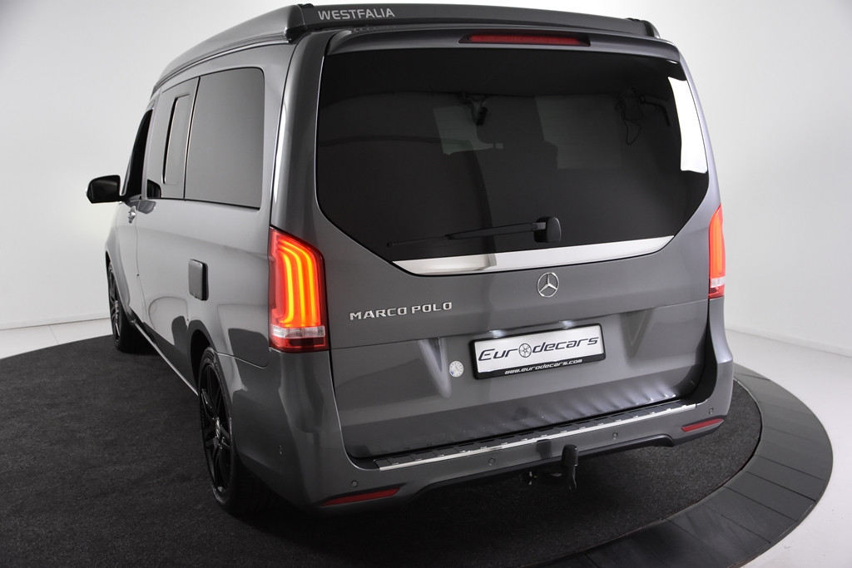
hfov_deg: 49.5
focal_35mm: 39
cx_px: 426
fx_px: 923
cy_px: 284
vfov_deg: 34.2
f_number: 4.5
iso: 1600
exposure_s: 1/80
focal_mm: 26
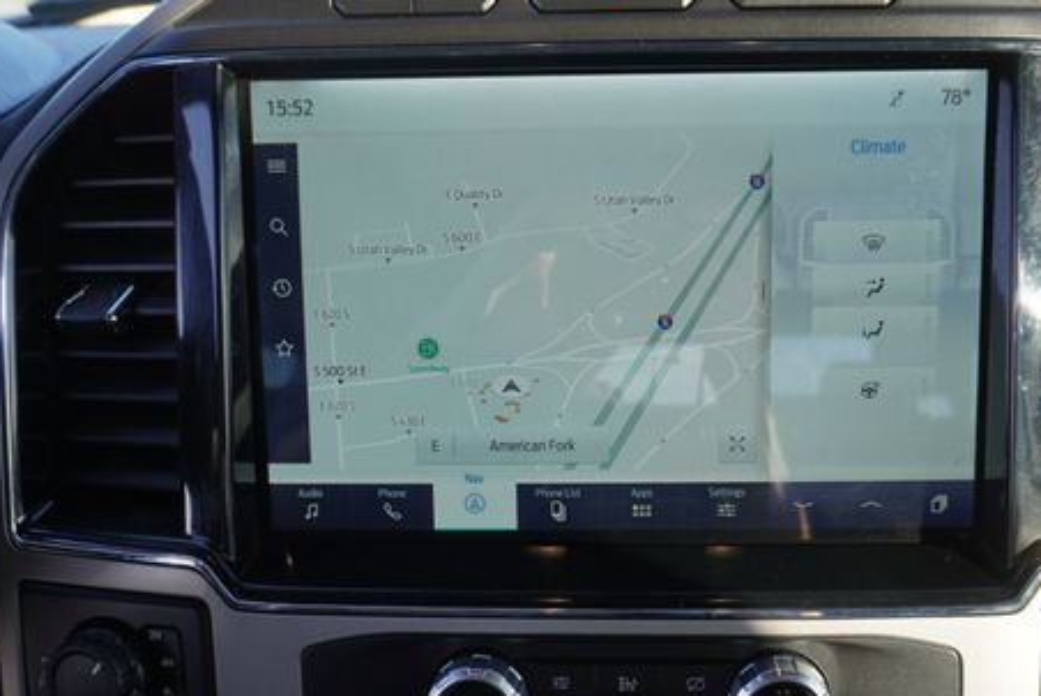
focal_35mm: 34
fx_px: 984
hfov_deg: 55.6
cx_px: 594
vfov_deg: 38.8
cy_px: 401
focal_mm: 16
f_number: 4.5
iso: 100
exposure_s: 1/80
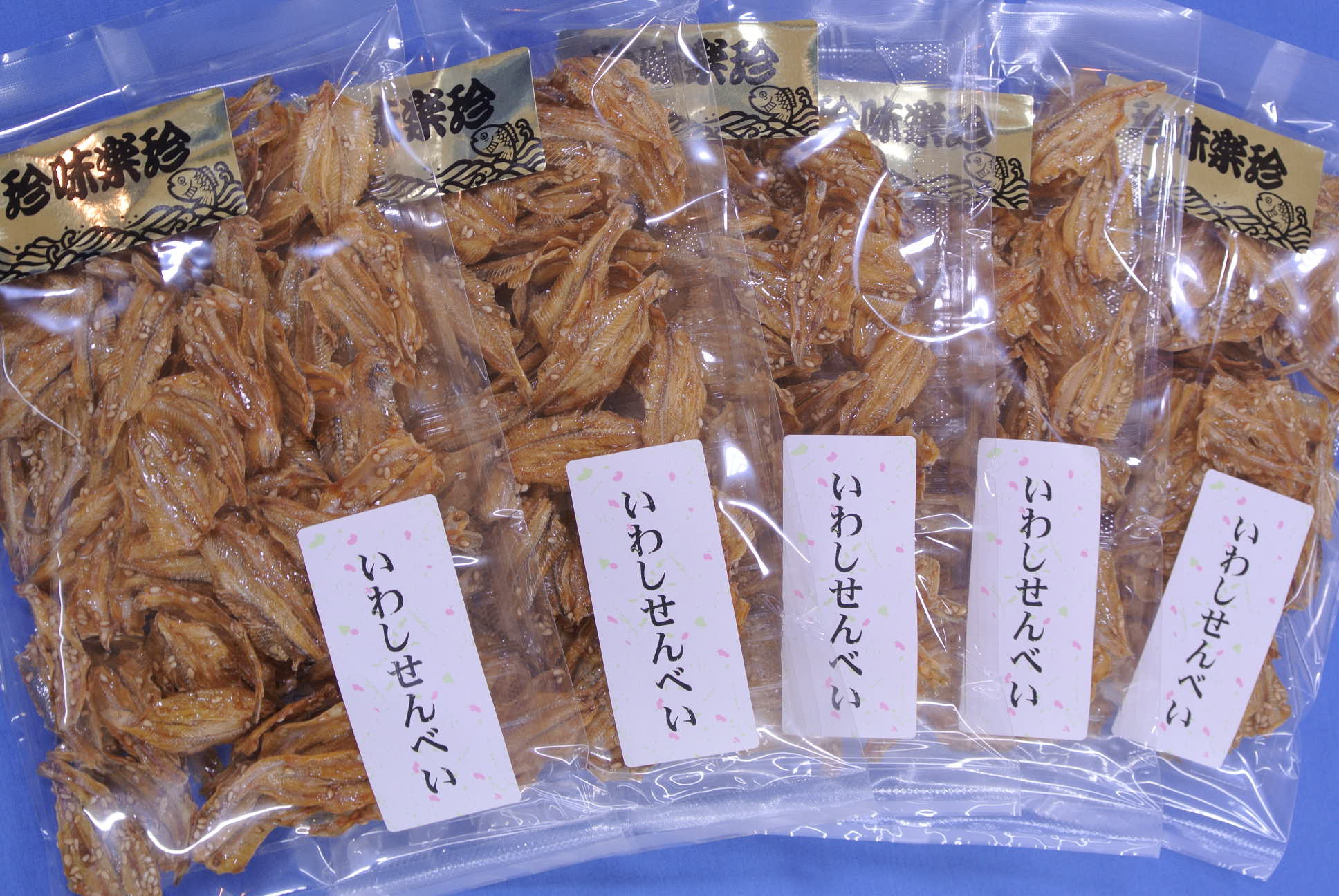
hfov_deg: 32.8
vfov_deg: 22.3
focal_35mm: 61
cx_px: 670
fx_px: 2272
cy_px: 448
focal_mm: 22.7
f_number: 5.6
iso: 100
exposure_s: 1/13
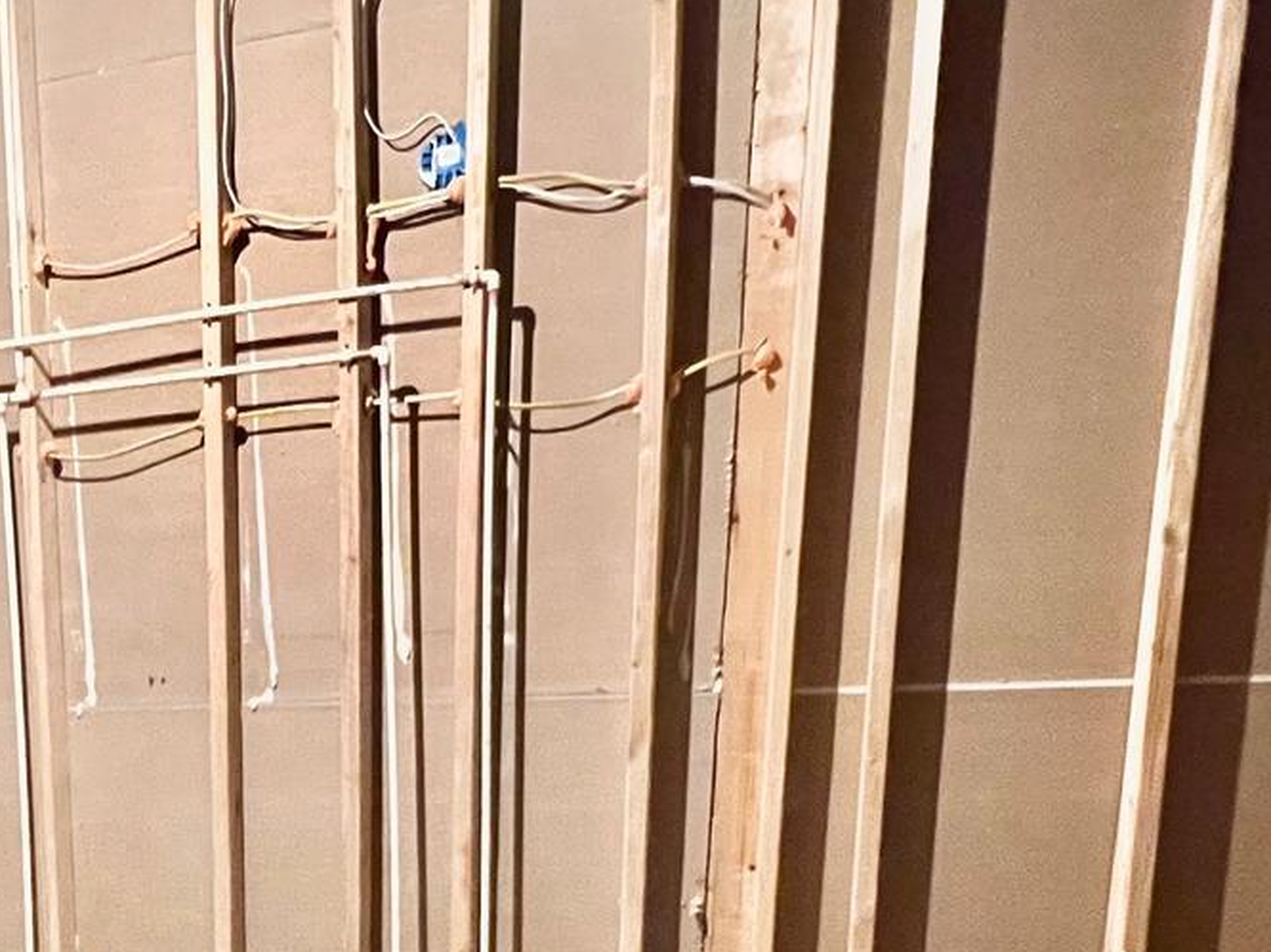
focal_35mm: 40
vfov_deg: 31.6
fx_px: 1468
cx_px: 111
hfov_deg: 42.6
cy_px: 1063
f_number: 1.8
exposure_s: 1/60
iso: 1000
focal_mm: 1.57
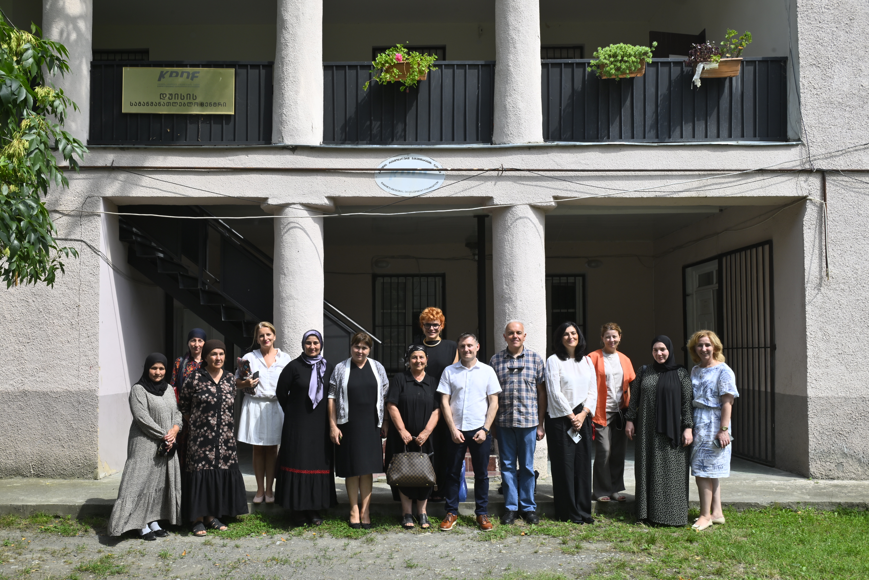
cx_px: 434
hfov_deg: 55.8
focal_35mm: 34
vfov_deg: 38.9
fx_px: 821
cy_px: 290
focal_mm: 34
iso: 125
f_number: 13
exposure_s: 1/125
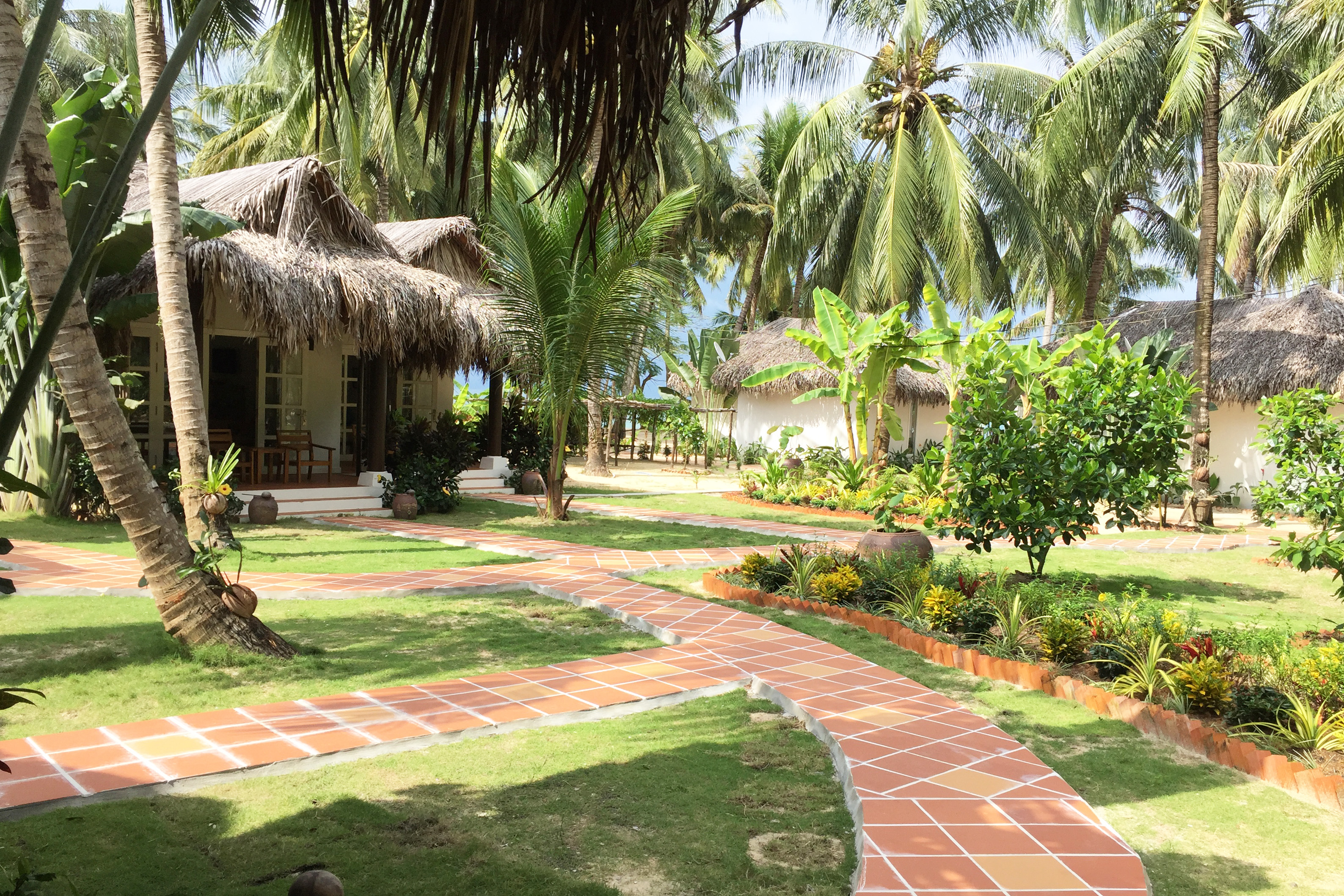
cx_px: 664
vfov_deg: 42.2
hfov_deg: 60.3
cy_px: 506
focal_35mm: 31
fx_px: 1157
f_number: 2.2
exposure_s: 1/1099
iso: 32
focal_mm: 4.15
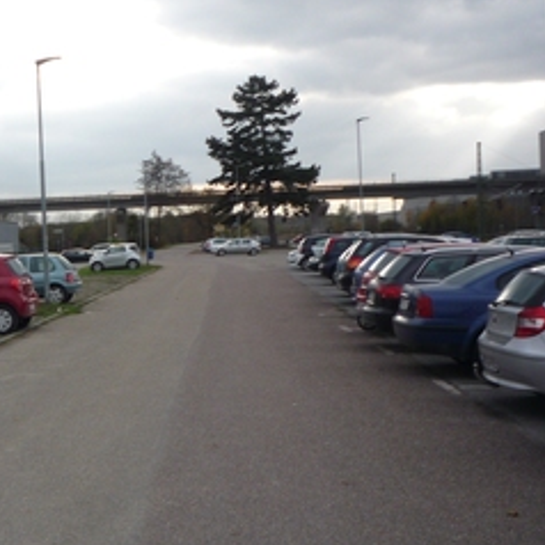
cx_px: 14
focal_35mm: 57
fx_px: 1015
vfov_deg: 30.0
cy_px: 275
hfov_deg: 28.4
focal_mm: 5.2
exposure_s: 1/160
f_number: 4
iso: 100
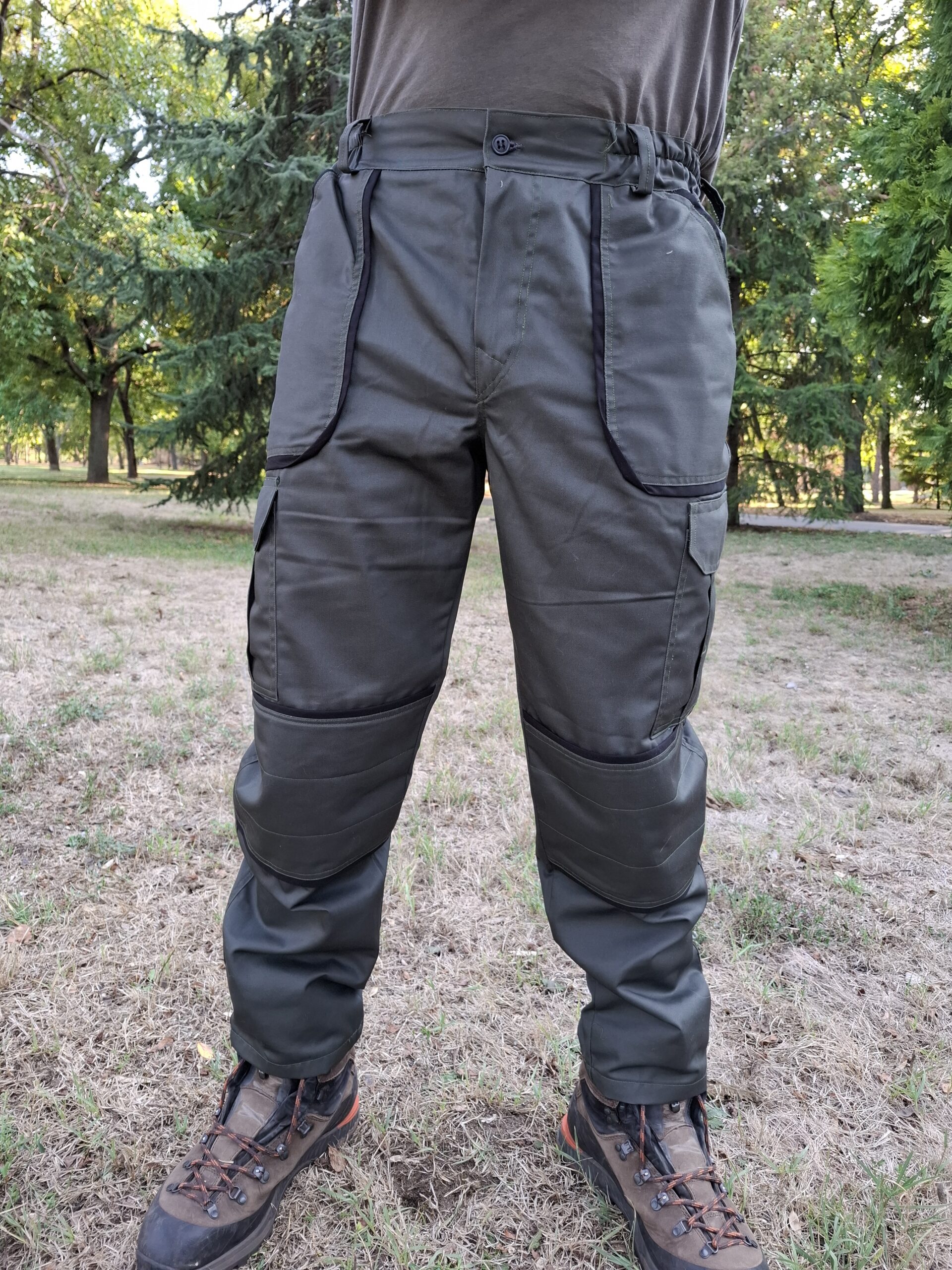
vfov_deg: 73.9
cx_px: 476
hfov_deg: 58.9
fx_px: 843
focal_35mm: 23
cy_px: 635
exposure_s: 1/100
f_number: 1.8
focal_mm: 5.54
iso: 80
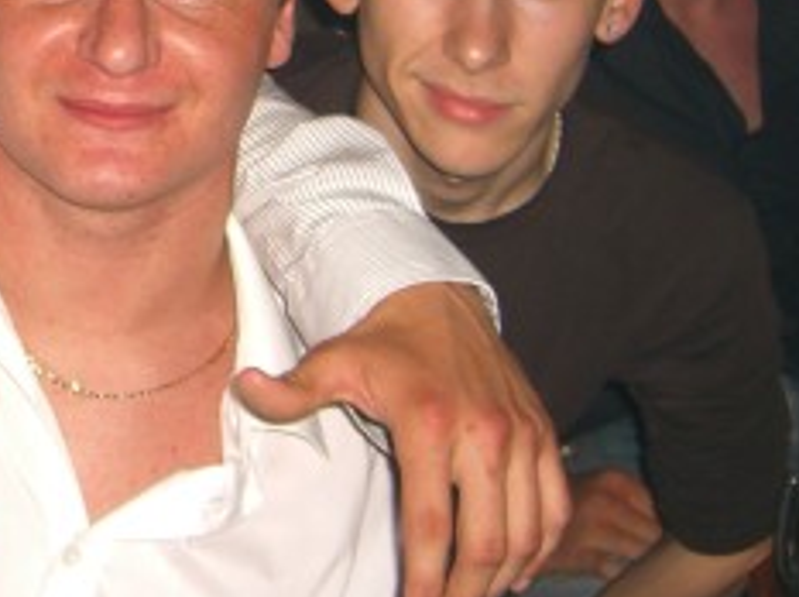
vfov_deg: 14.8
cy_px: 10
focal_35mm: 98
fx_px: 2259
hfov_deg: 19.5
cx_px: -10
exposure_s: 1/60
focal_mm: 7.9
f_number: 2.8
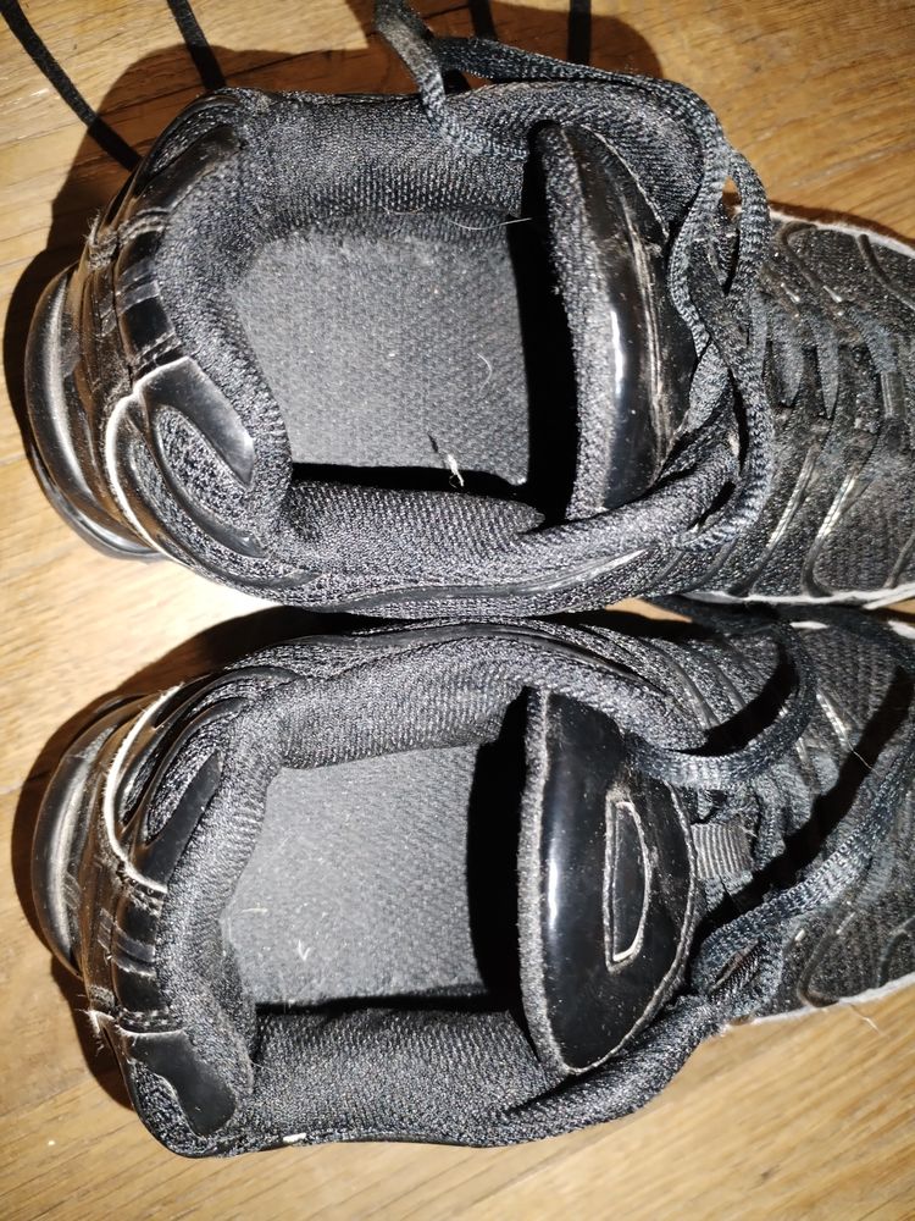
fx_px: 916
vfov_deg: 67.3
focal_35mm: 26
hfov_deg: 53.1
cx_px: 458
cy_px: 610
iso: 1227
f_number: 1.8
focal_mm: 4.75
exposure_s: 1/25
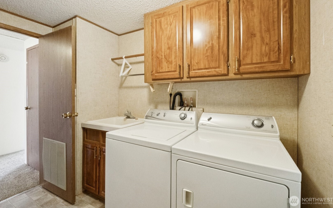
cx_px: 165
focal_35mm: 16
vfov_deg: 71.0
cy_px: 93
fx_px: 145
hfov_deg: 97.8
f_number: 9
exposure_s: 1/20
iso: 6400
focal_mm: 10
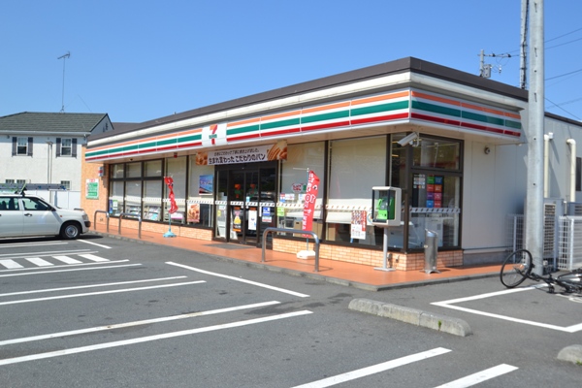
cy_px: 194
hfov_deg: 59.5
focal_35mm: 32
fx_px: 509
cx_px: 291
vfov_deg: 41.7
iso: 100
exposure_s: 1/250
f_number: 8
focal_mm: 21
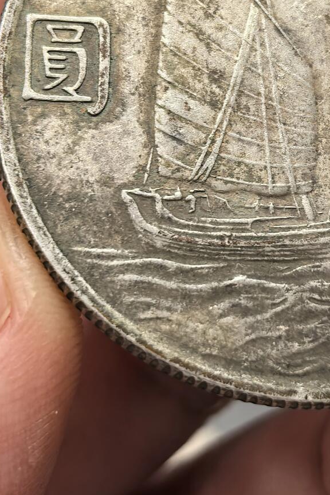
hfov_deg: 11.6
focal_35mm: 117
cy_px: 136
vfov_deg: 17.4
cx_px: 300
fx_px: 1609
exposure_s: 1/50
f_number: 2
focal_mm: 6.98
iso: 200
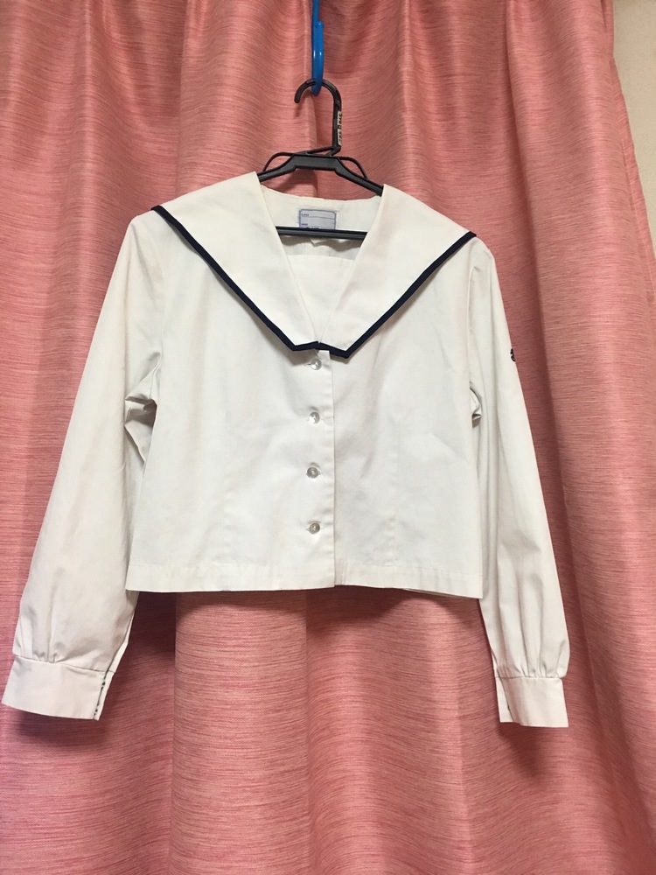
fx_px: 733
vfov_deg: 61.7
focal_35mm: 29
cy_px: 438
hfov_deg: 48.2
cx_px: 328
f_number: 2.2
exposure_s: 1/17
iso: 80
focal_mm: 4.15
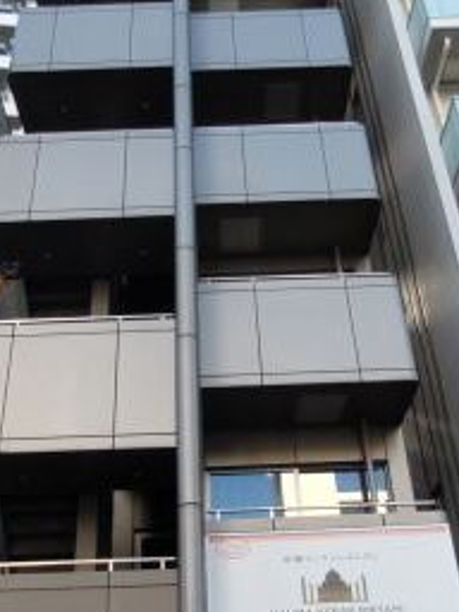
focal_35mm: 41
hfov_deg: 35.1
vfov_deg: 45.3
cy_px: 394
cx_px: 207
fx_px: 725
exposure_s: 1/138
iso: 50
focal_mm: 1.6
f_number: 2.4
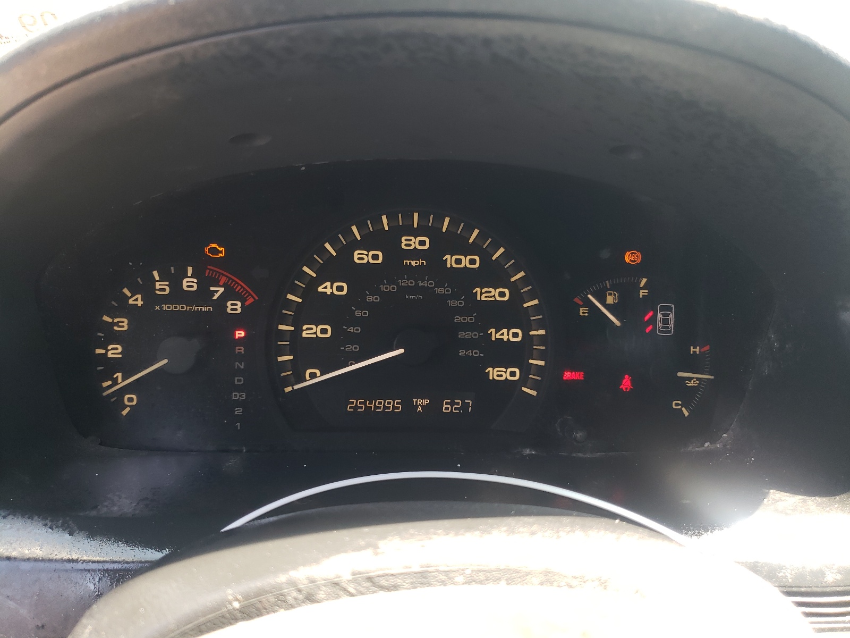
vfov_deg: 53.1
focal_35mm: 26
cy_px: 319
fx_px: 638
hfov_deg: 67.3
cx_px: 425
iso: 65
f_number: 1.5
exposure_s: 1/100
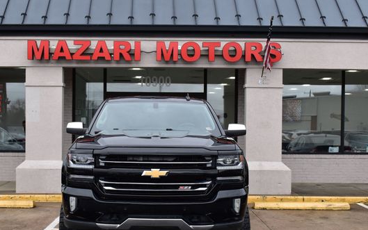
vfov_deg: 24.1
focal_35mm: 54
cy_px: 147
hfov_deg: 37.7
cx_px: 161
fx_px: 538
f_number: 9
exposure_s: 1/160
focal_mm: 29
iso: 400
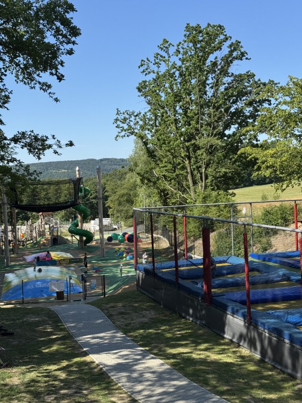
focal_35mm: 48
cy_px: 202
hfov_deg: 30.3
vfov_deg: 39.7
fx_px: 558
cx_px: 151
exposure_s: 1/2833
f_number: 1.78
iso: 64
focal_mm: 6.76
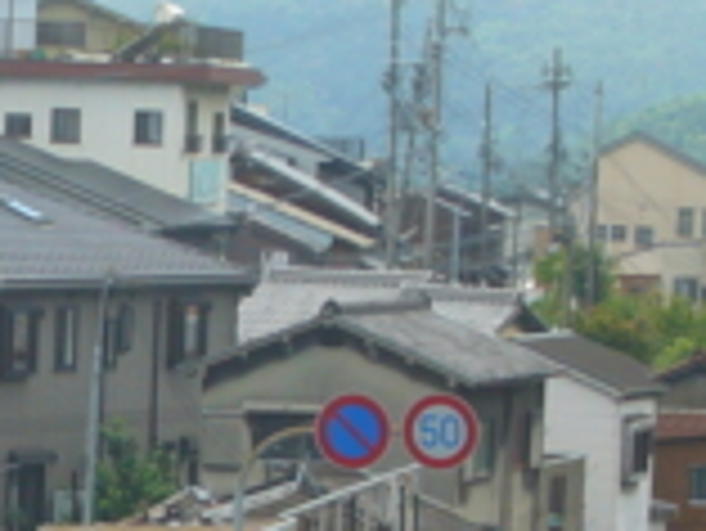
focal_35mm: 328
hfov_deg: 6.0
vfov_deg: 4.5
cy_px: 842
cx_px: -252
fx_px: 6695
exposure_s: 1/250
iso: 80
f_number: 5
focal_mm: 14.2
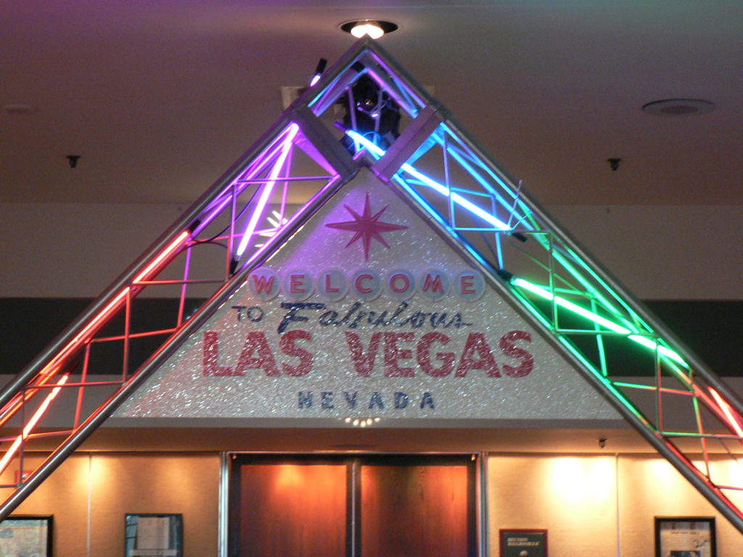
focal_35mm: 91
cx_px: 372
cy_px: 278
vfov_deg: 16.2
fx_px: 1953
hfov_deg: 21.5
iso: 200
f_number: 3.2
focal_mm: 15.2
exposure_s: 1/10
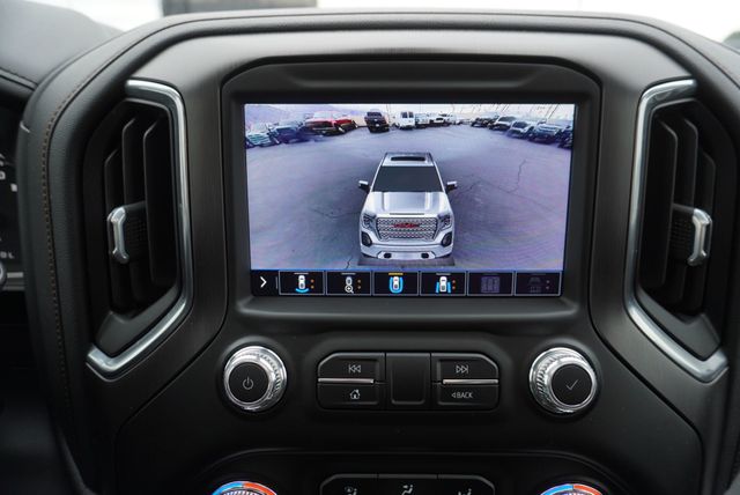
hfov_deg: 73.7
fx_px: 494
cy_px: 248
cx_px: 370
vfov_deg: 53.2
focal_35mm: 24
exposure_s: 1/60
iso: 125
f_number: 4
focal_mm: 16
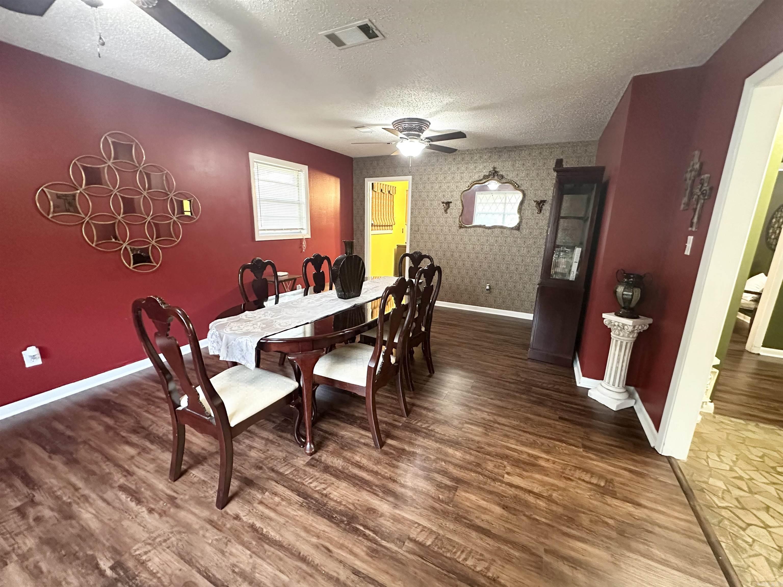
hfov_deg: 102.1
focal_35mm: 14
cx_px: 392
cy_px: 294
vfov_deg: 85.7
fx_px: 317
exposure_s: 1/60
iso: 800
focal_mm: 2.22
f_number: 2.2
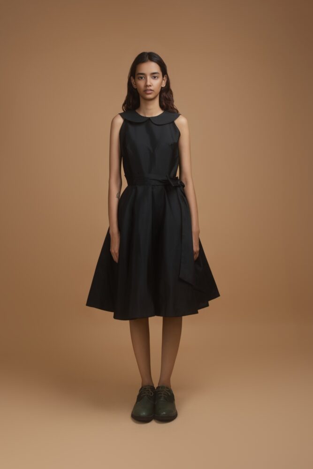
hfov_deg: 35.1
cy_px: 234
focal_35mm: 38
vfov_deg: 50.7
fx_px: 495
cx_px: 156
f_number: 13
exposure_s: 1/125
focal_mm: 38
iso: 100
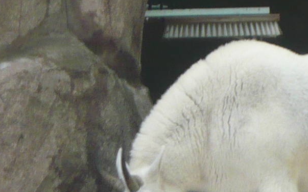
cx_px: 265
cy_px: 144
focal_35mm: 450
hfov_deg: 4.7
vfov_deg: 2.9
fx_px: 3778
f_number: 5.1
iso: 200
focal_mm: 16.5
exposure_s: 1/125
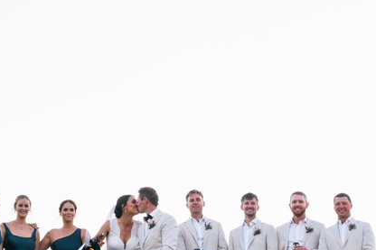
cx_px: 158
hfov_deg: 13.6
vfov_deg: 9.1
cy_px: 185
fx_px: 1576
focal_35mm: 151
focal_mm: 62.4
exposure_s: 1/250
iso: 2500
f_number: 9
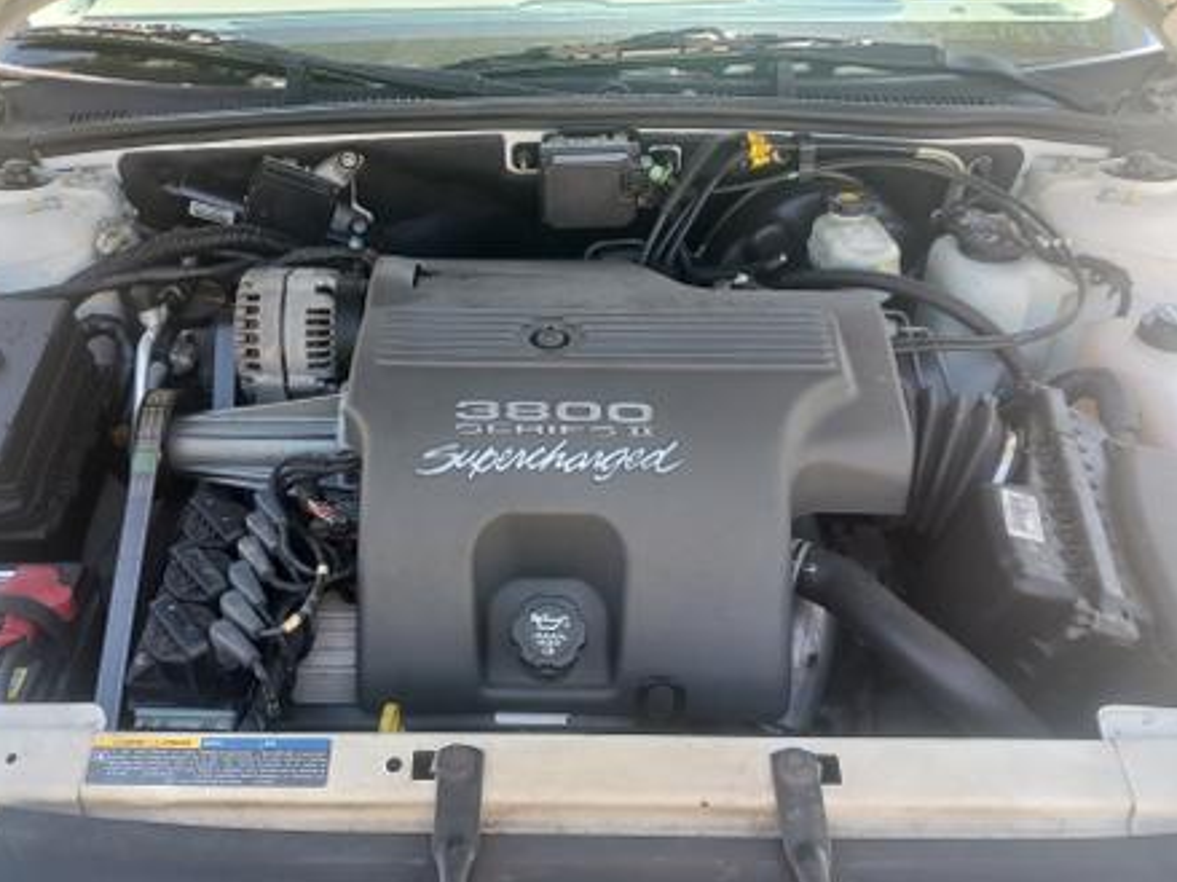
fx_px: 1054
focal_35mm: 31
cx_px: 531
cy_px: 466
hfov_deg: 58.3
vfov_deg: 45.4
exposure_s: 1/50
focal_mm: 4
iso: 40
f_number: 1.8
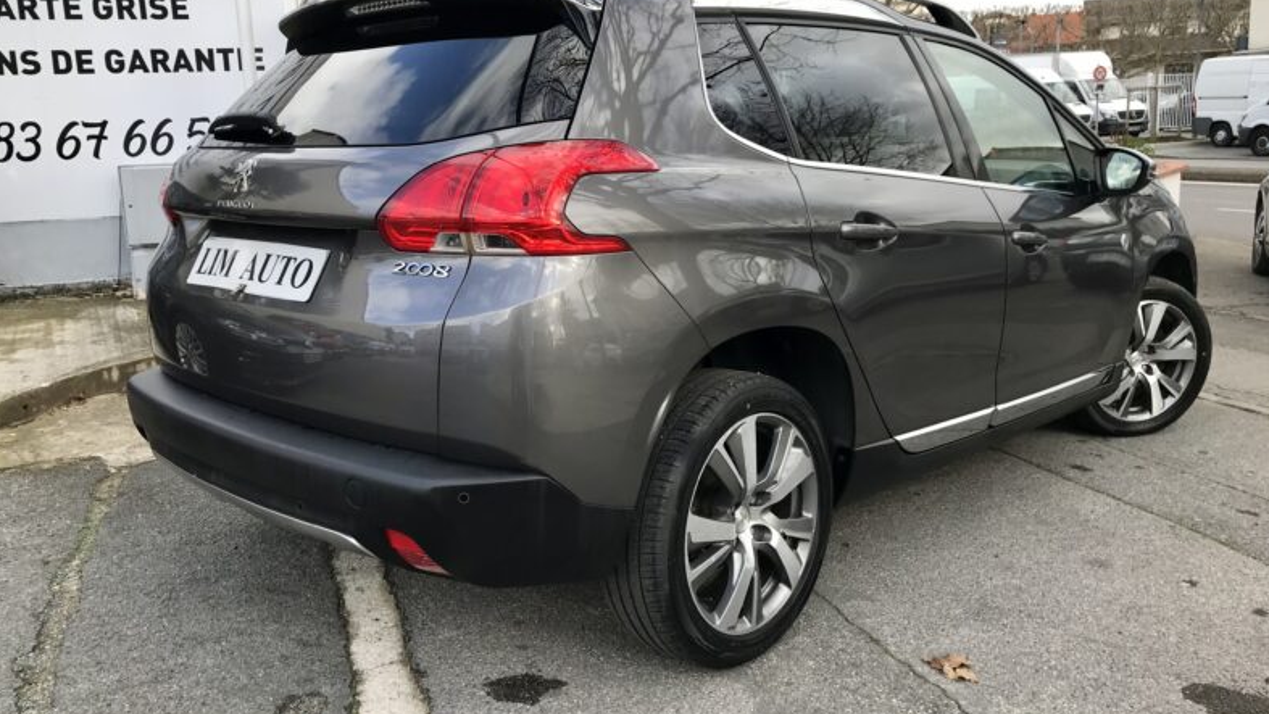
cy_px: 343
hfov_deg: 62.6
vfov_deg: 37.8
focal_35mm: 31
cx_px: 637
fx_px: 1043
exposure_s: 1/319
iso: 20
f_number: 1.8
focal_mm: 3.99
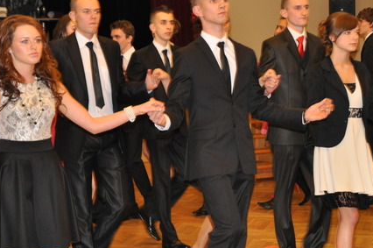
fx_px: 1190
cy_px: 177
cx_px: 214
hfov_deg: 17.8
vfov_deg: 11.9
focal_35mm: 115
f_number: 3.8
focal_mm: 46
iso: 800
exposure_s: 1/60
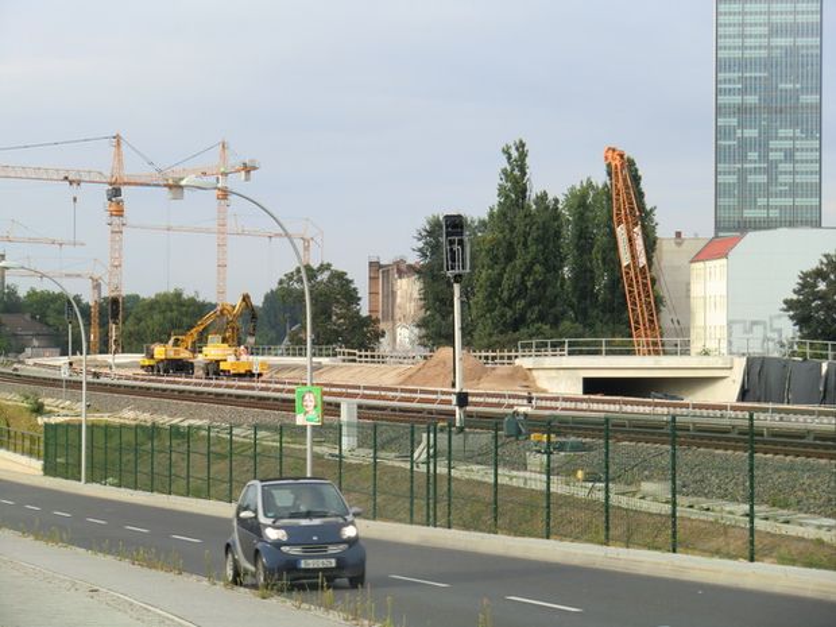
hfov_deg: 18.7
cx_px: 418
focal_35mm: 105
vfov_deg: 14.1
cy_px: 314
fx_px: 2536
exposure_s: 1/100
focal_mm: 18.8
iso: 64
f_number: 5
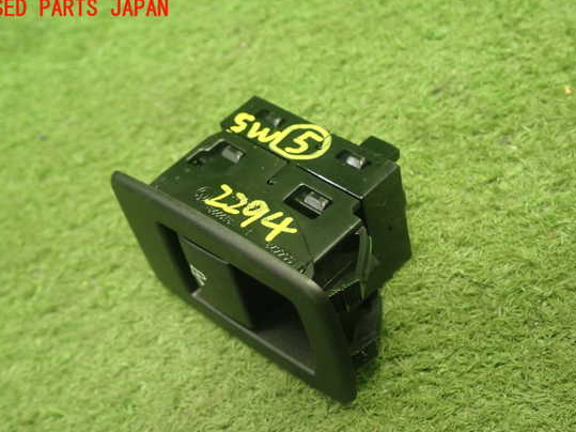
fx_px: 815
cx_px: 295
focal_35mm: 49
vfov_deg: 29.6
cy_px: 236
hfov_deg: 38.9
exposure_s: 1/40
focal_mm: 7.84
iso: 640
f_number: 2.9
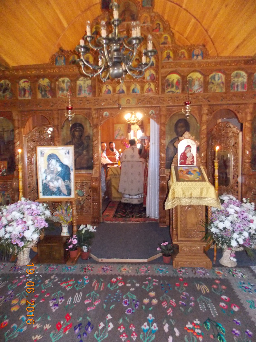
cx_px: 128
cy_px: 171
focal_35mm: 23
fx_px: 227
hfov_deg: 58.9
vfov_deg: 73.9
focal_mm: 4
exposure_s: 1/25
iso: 800
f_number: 3.1
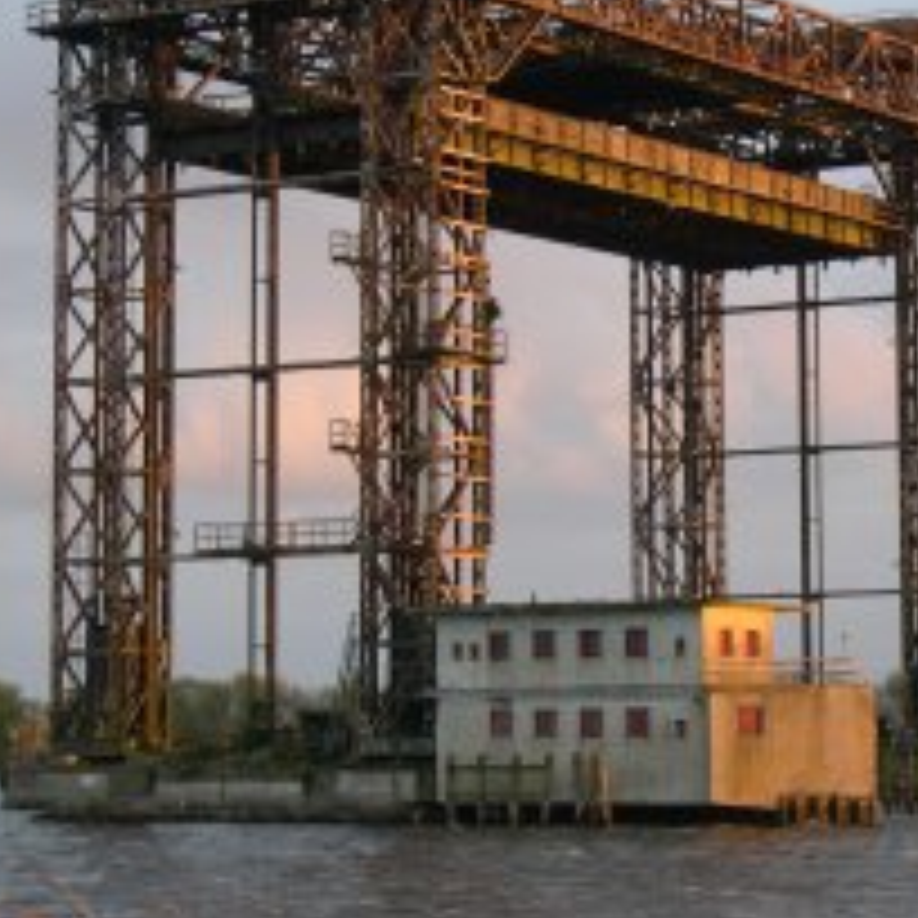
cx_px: 623
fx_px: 3630
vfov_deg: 14.4
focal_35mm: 121
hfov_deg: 14.4
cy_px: 369
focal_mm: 17.4
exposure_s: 1/32.6
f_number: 4.1
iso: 100
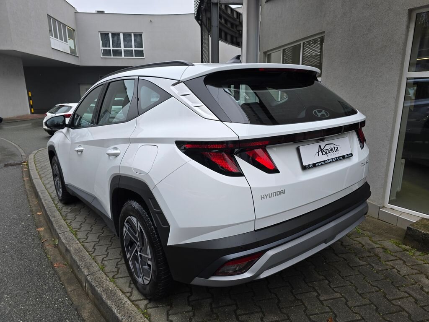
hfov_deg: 73.9
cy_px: 161
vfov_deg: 58.9
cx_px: 214
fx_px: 285
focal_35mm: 23
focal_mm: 6.3
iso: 16
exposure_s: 1/180
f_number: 1.7
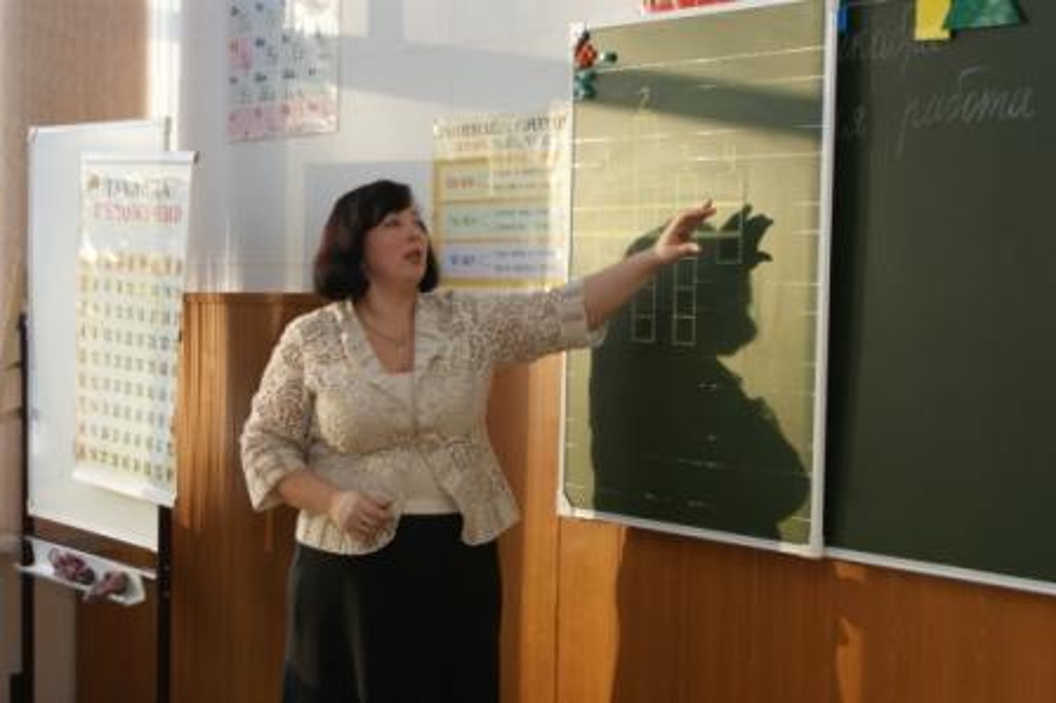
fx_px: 1978
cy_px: 352
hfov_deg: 29.9
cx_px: 528
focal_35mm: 68
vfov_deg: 20.1
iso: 400
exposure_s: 1/100
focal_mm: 45
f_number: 5.6
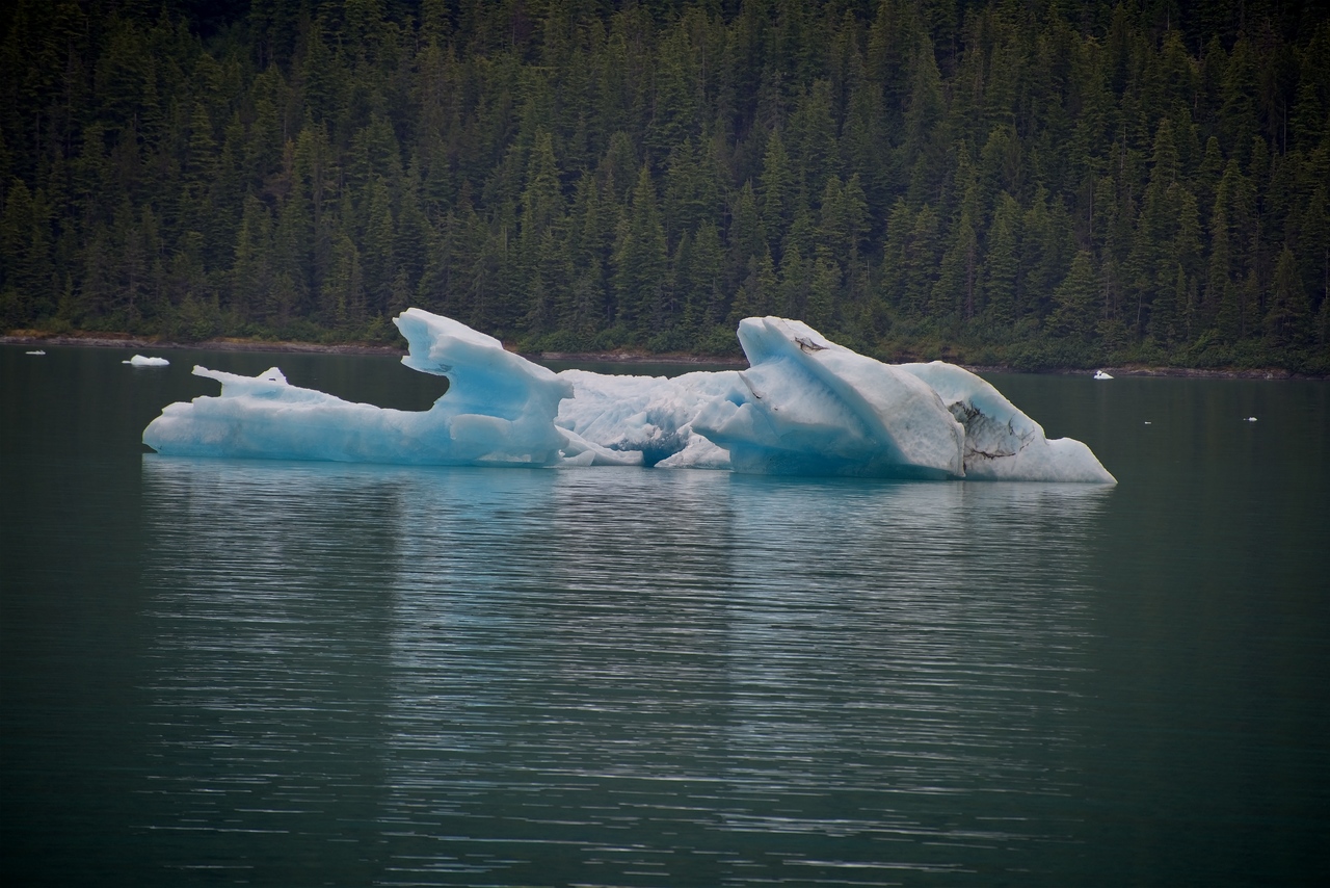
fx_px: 11085
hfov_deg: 6.9
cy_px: 444
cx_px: 665
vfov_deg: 4.6
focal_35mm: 300
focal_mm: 300
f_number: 5.6
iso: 220
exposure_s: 1/640
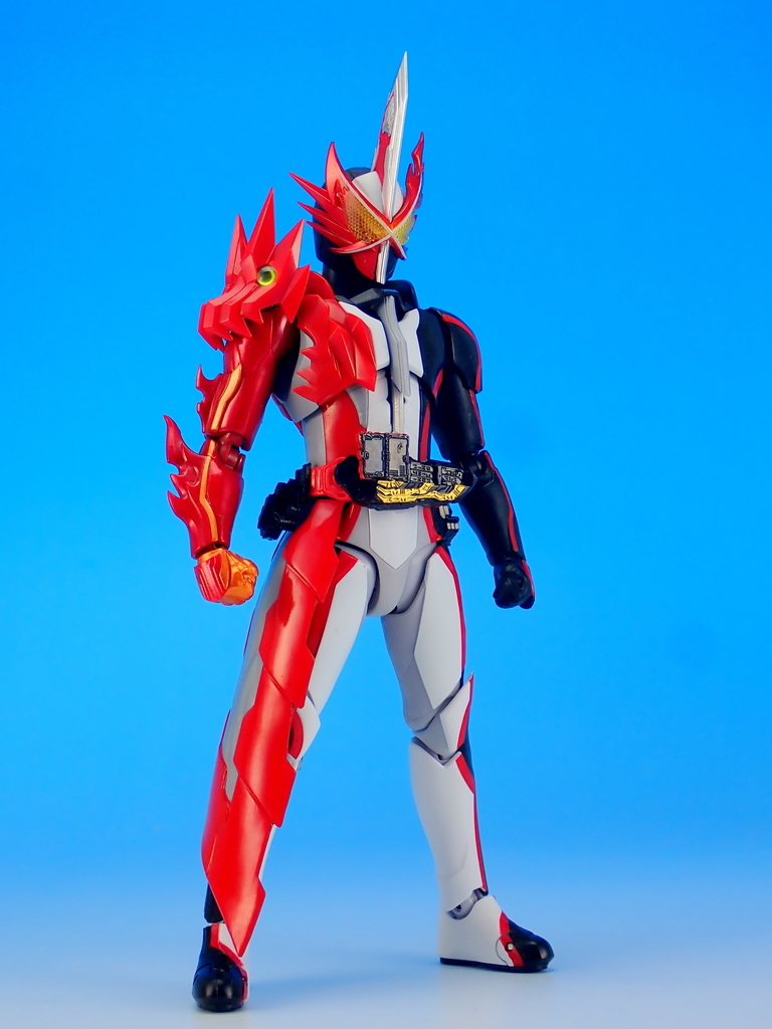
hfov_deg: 21.9
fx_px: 1992
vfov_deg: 29.0
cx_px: 386
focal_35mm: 67
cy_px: 514
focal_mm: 11.88
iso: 100
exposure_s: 1/13
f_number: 5
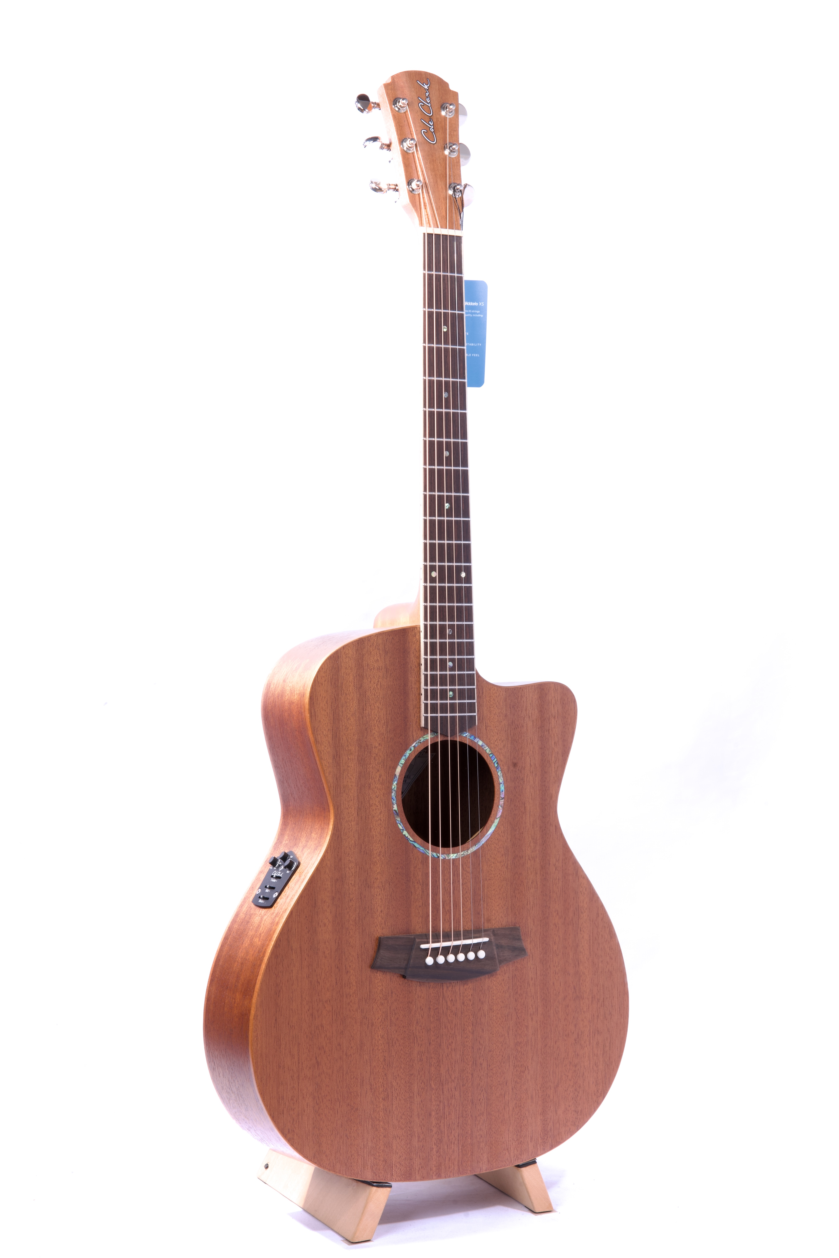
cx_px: 420
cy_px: 629
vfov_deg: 29.7
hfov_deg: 20.0
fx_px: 2377
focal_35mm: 68
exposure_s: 1/50
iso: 100
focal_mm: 68
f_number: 20
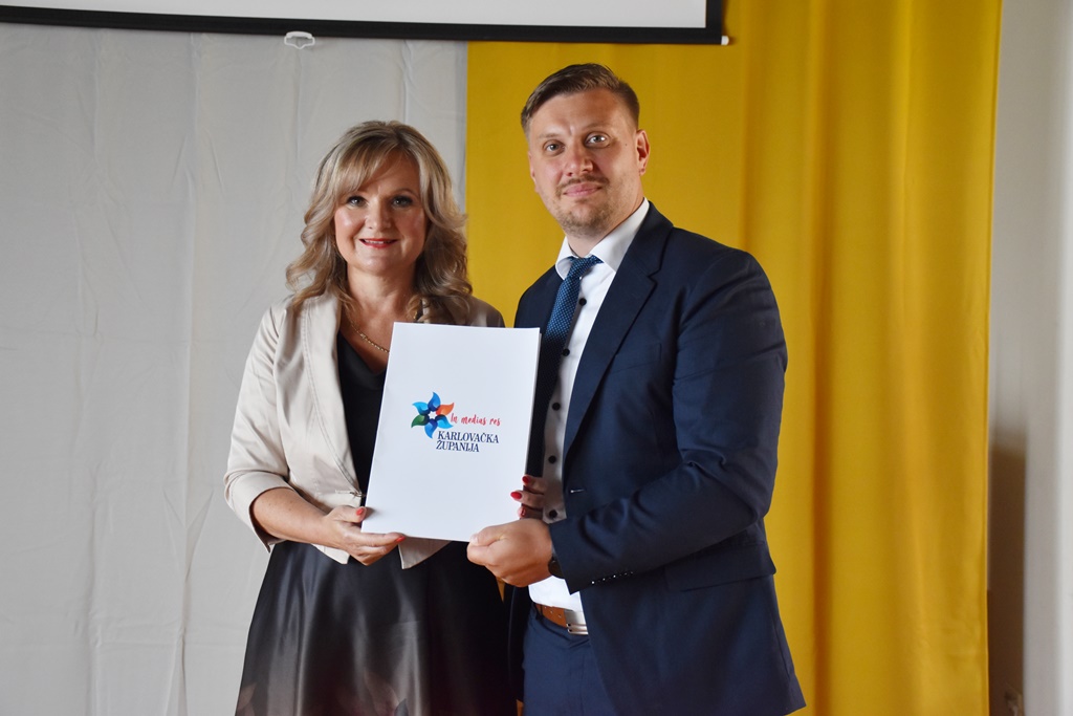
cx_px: 536
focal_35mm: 52
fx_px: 1565
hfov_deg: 37.8
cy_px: 358
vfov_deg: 25.8
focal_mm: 35
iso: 1250
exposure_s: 1/125
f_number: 4.2
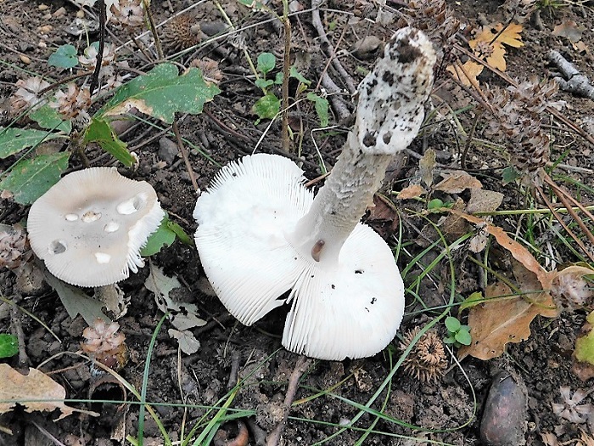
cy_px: 223
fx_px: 686
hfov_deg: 46.8
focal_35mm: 40
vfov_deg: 36.0
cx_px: 297
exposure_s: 1/20
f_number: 3.6
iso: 400
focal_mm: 7.1
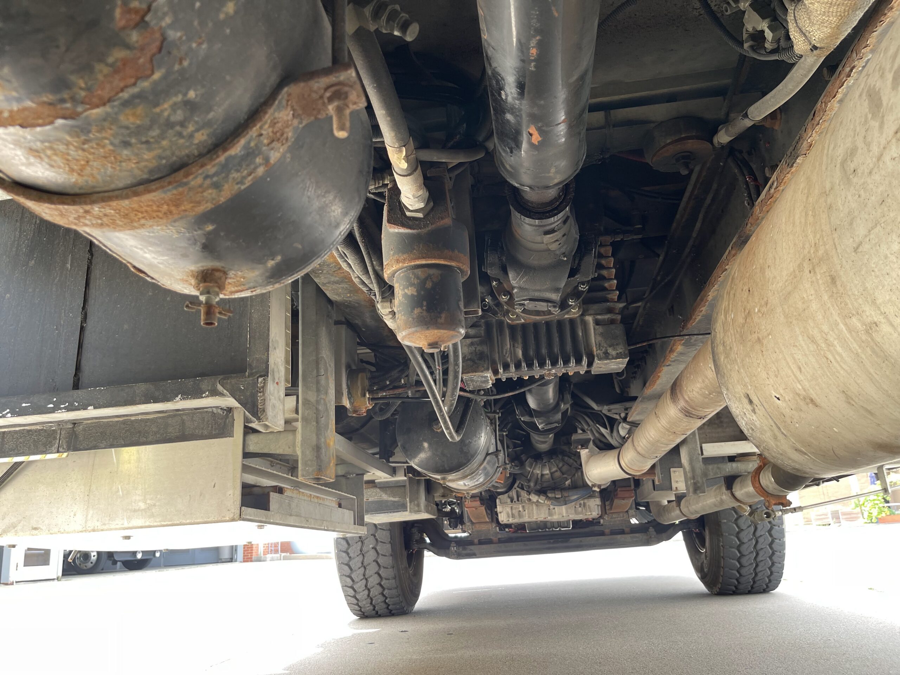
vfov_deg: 53.1
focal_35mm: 26
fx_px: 676
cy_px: 338
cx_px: 450
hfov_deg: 67.3
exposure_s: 1/121
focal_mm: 5.1
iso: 50
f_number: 1.6
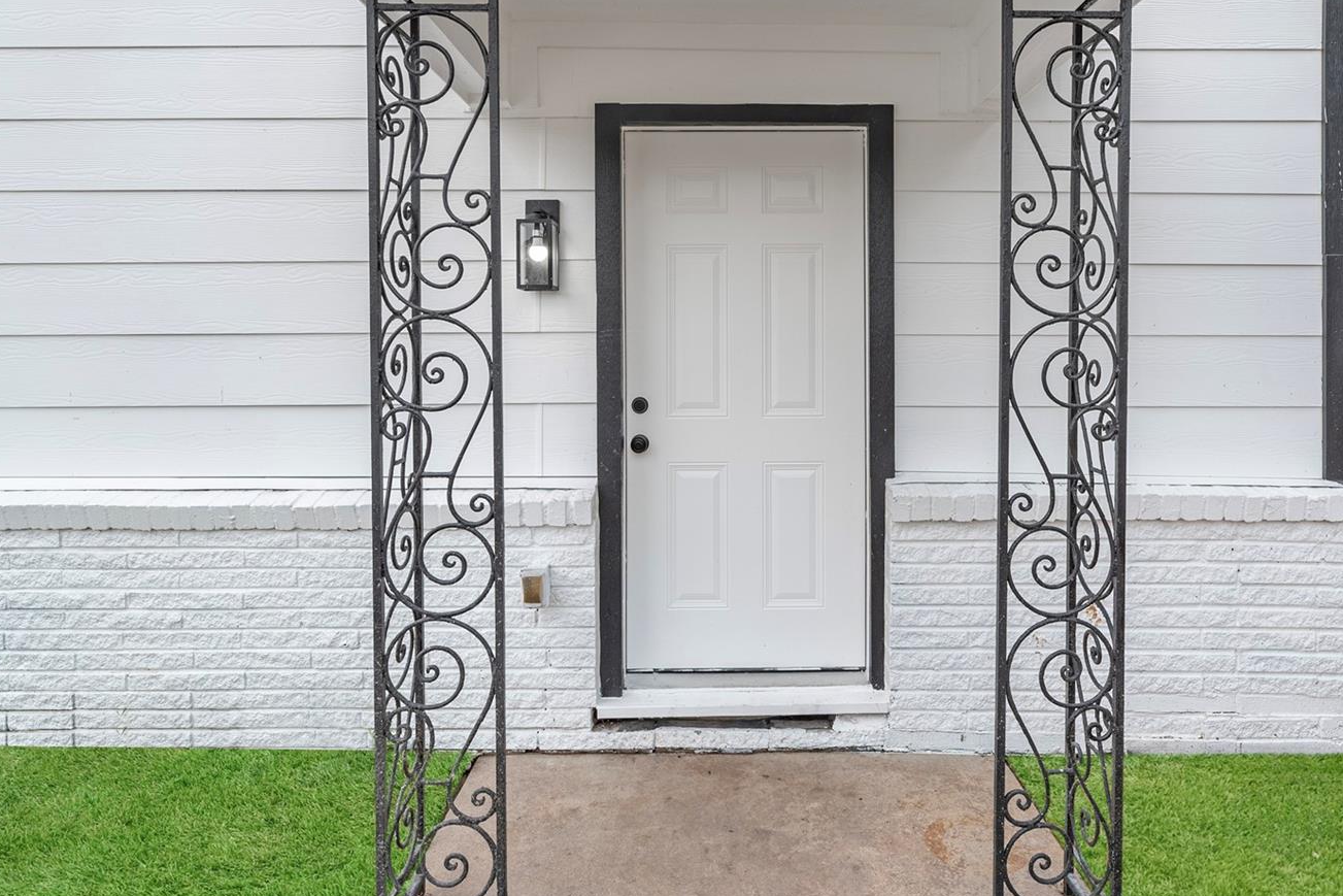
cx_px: 768
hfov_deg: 78.1
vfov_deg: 56.5
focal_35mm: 22
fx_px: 821
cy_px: 335
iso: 100
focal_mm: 14
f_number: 9
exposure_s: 1/30
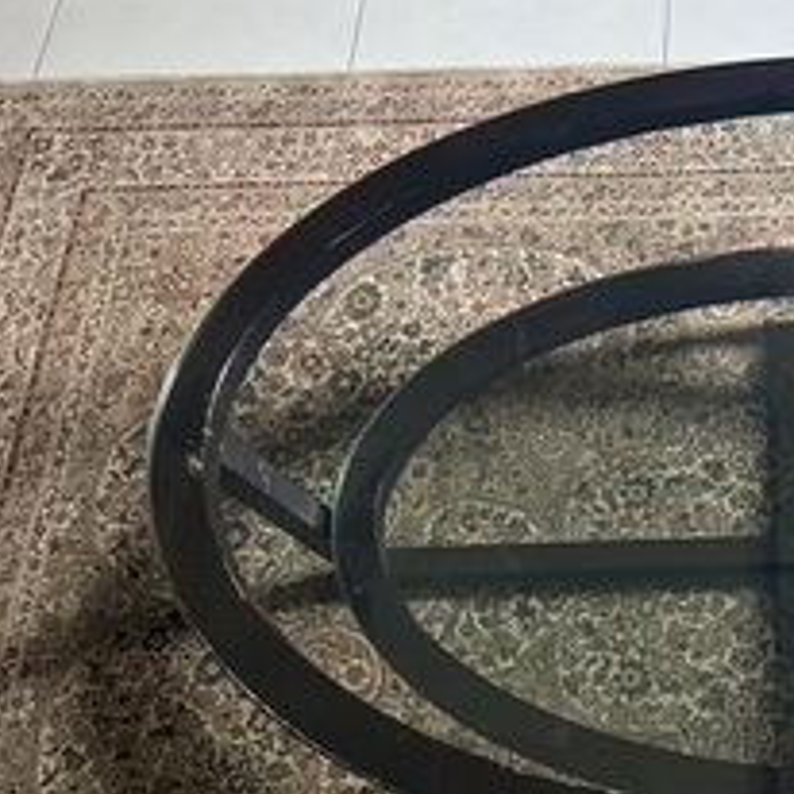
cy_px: 468
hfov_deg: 32.8
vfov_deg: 36.0
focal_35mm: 47
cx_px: 815
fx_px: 1220
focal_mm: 6.76
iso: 800
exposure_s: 1/60
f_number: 1.78
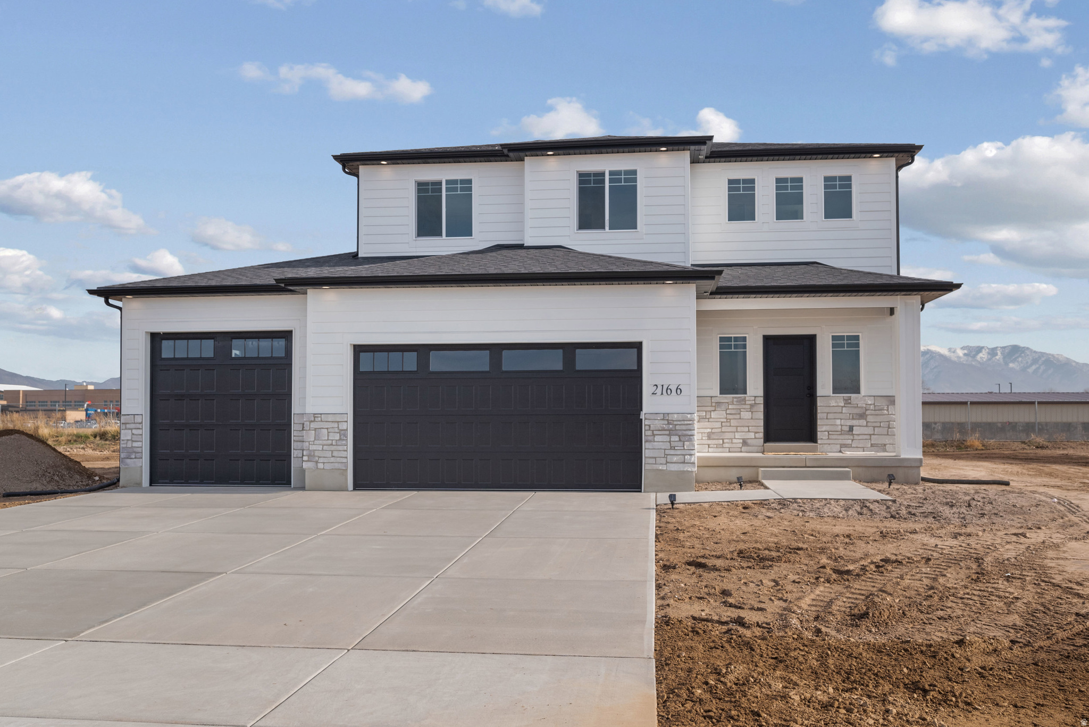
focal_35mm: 30
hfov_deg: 61.9
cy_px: 364
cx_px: 544
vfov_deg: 43.6
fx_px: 908
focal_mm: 30
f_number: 8
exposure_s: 1/200
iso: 800
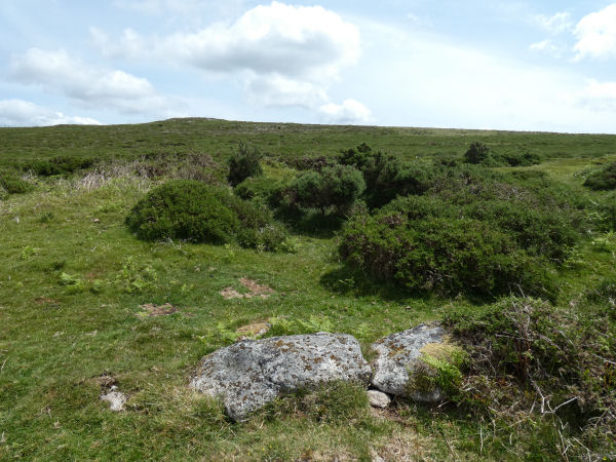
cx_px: 308
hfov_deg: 81.7
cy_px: 231
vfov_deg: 66.0
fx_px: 356
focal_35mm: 20
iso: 80
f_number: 3.5
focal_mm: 3.6
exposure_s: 1/1000
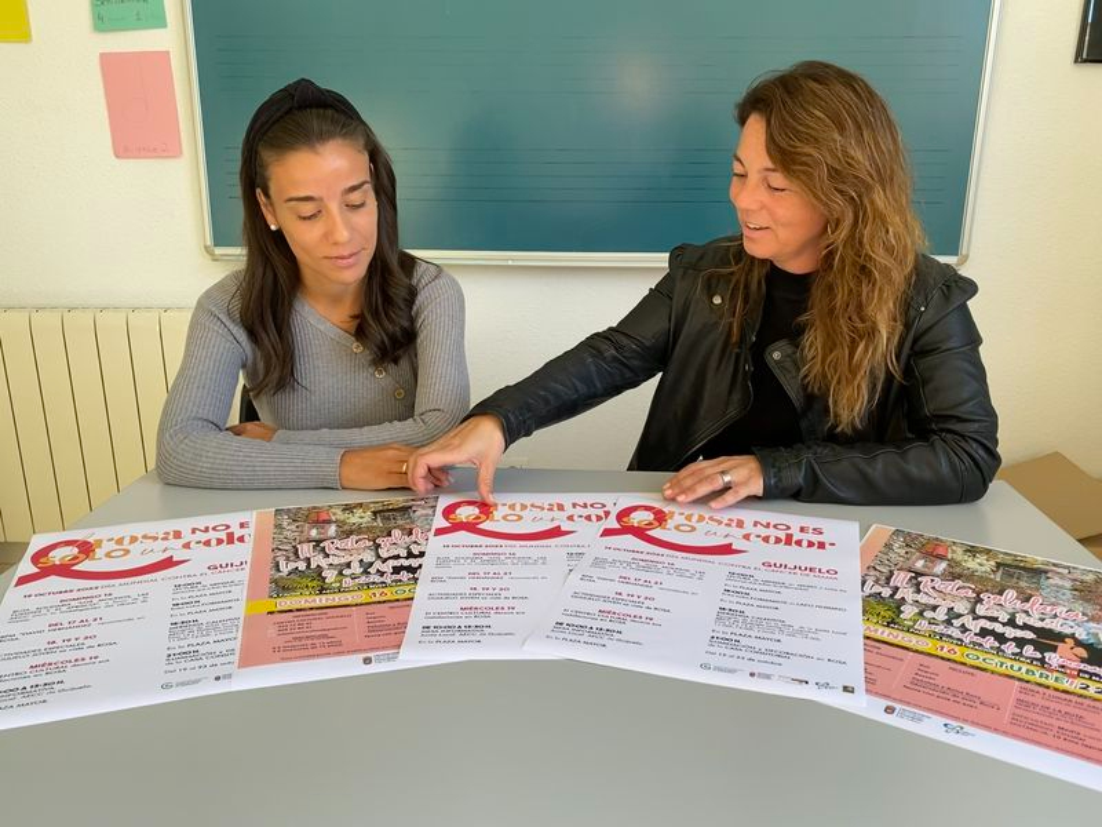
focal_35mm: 26
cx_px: 551
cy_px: 414
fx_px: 828
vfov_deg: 53.1
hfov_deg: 67.3
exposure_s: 1/122
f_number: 1.8
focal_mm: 4.25
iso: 64
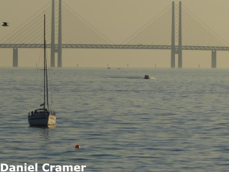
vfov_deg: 2.9
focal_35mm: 520
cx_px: 121
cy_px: 71
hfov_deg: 3.8
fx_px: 3441
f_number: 6
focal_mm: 77.3
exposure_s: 1/800
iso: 80
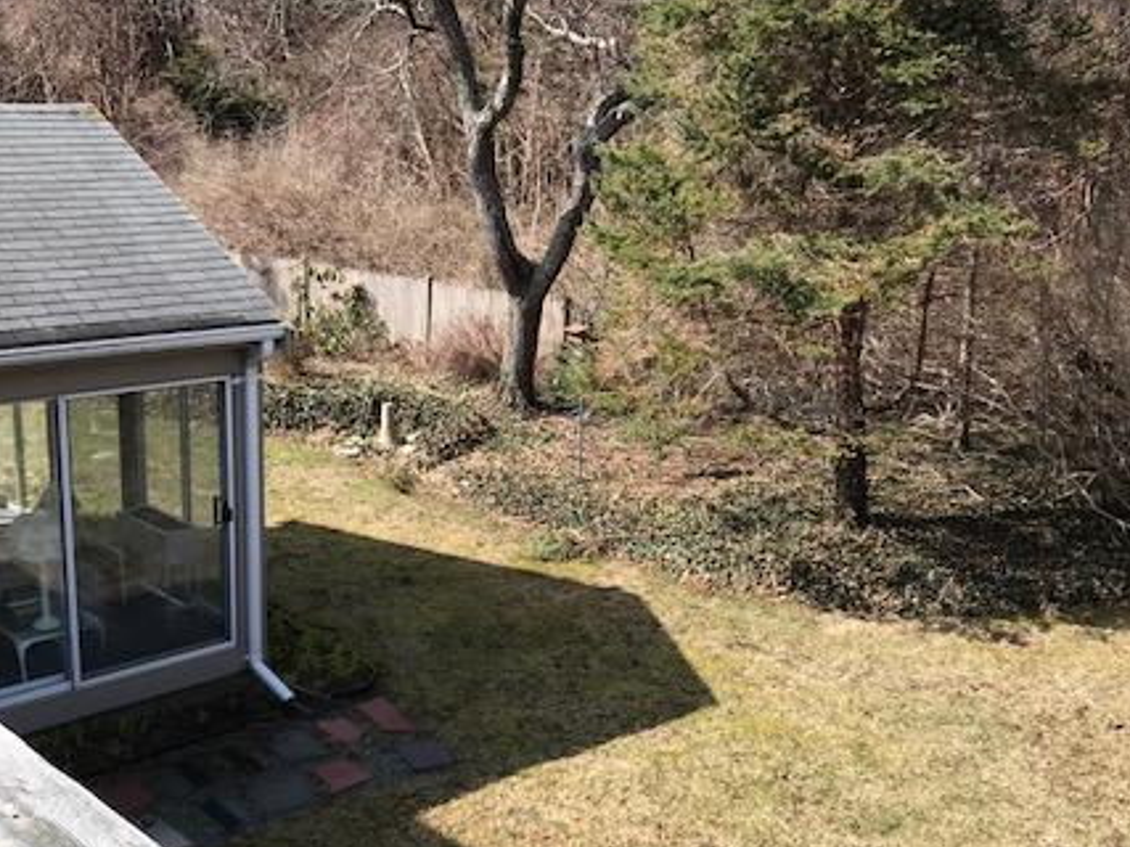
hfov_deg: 44.8
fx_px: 1371
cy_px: 479
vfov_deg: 34.3
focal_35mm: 42
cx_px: 585
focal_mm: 3.99
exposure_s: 1/1227
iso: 20
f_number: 1.8
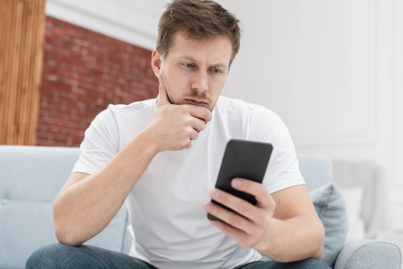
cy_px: 134
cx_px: 202
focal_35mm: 50
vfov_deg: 27.0
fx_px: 560
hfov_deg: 39.6
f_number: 3.2
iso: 125
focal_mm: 50
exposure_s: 1/125
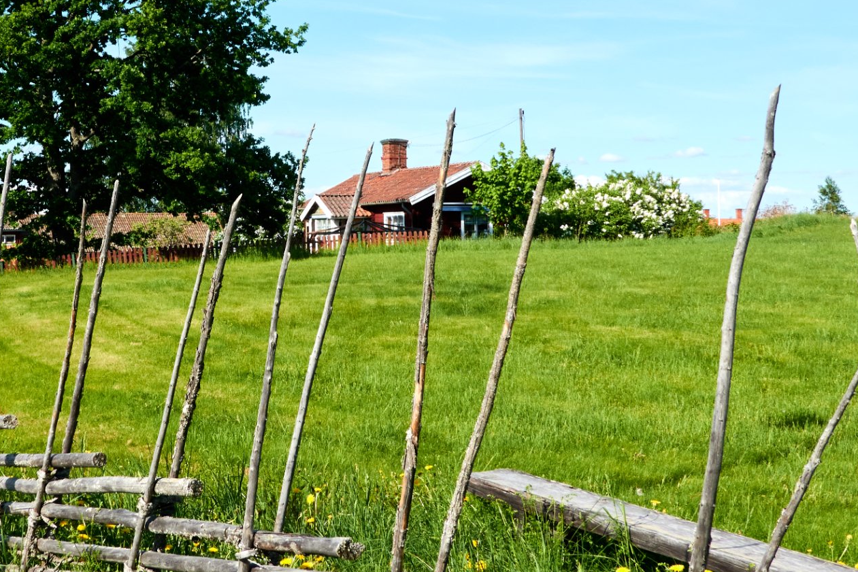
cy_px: 141
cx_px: 200
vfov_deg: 19.6
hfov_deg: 28.7
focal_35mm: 69
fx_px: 1645
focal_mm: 12.76
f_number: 8
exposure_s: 1/250
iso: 100
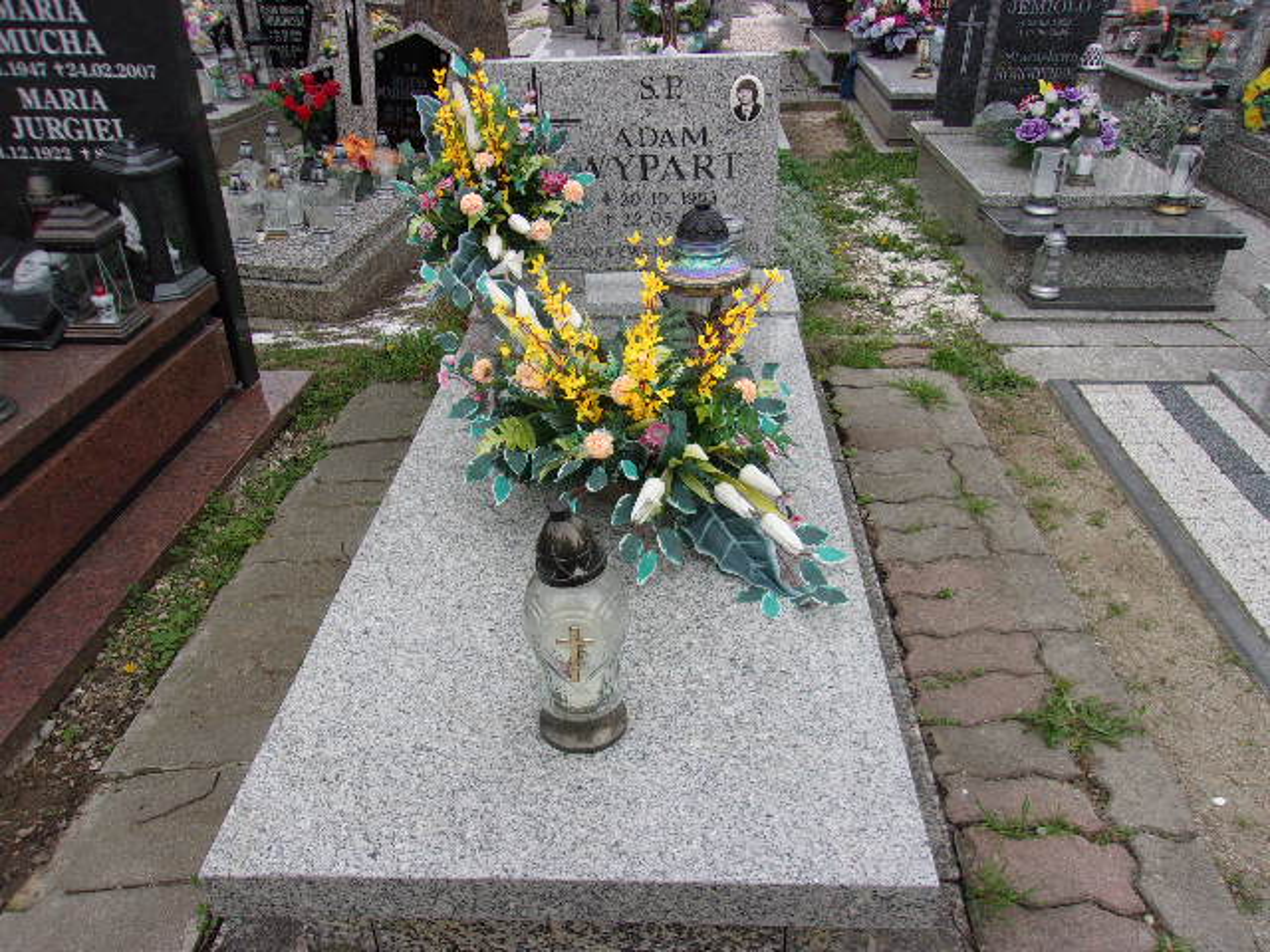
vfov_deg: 51.4
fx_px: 991
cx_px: 635
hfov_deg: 65.3
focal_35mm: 27
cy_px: 476
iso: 80
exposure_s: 1/160
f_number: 3
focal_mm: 4.9
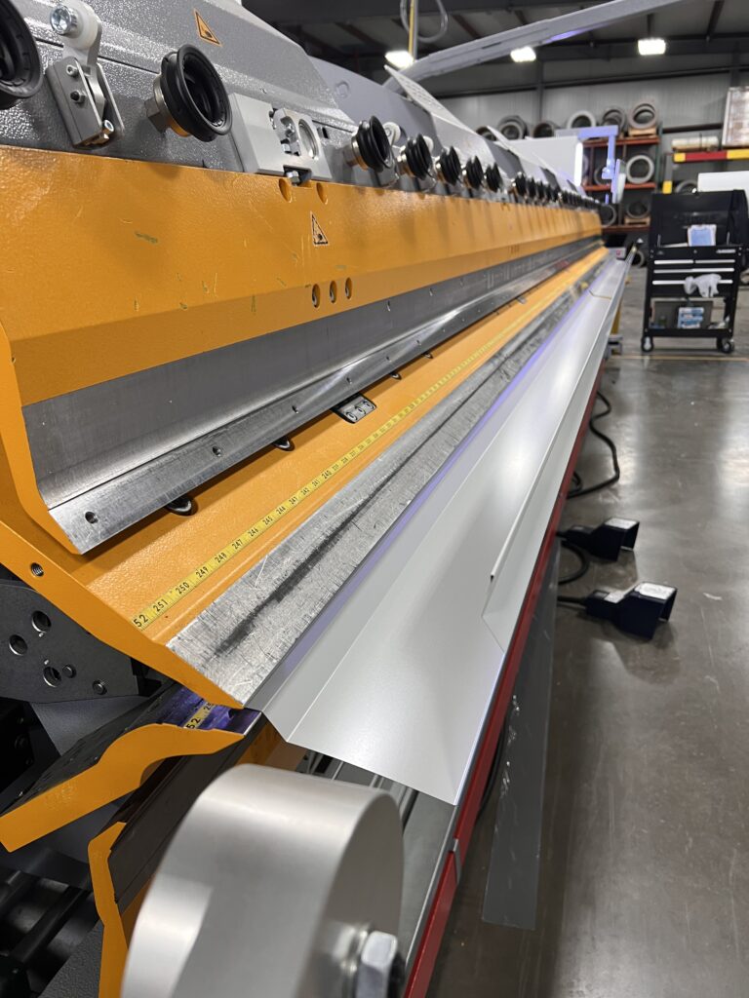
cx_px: 374
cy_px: 499
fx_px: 750
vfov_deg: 67.3
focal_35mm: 26
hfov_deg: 53.1
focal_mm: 5.7
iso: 100
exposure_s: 1/60
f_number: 1.5
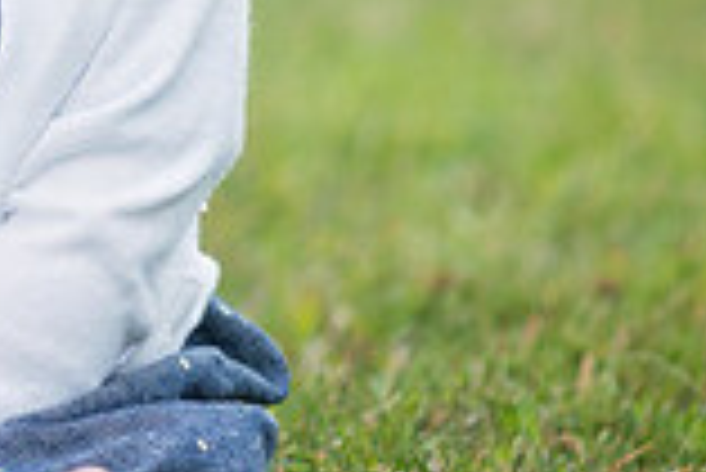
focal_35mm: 513
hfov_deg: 4.0
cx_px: -234
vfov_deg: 2.7
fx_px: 10070
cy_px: -330
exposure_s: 1/400
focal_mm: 105
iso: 800
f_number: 3.5
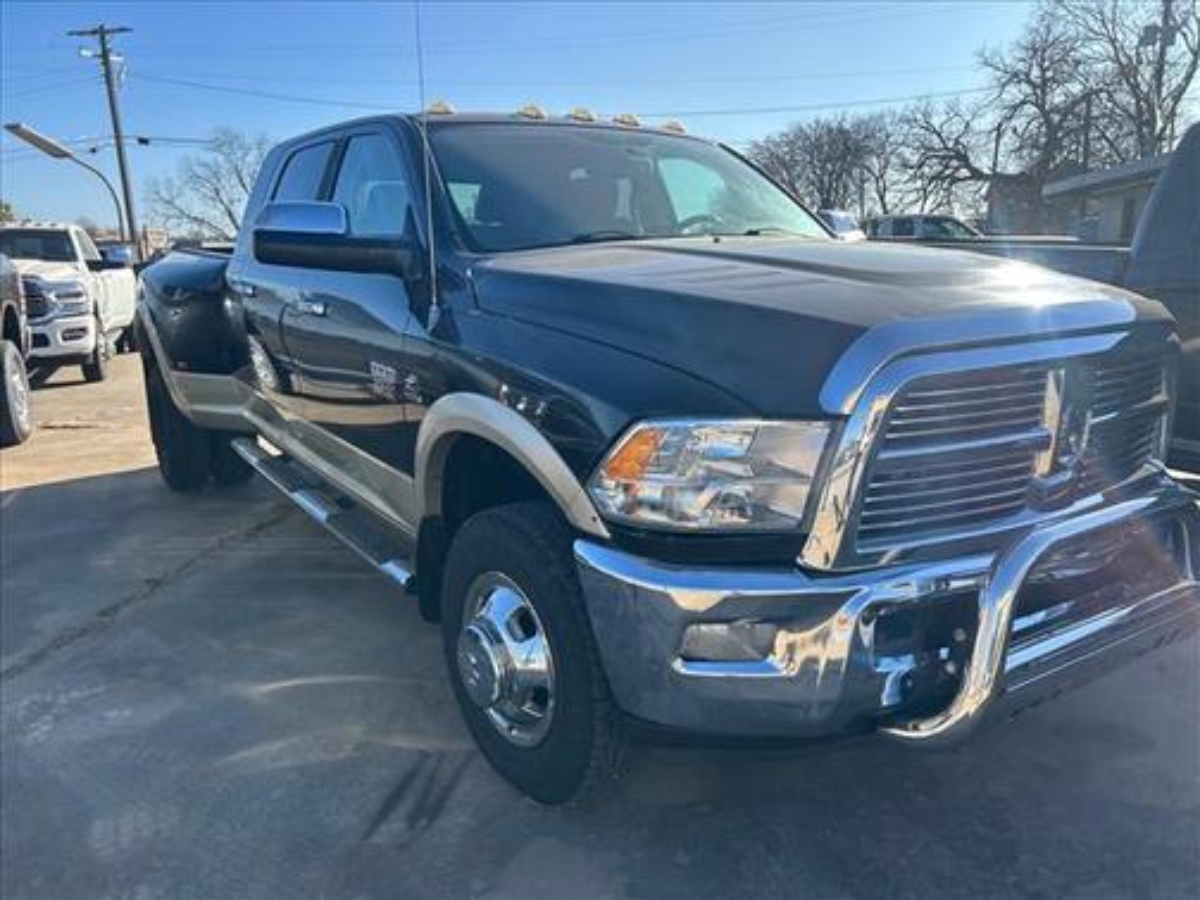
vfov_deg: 53.1
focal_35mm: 26
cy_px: 450
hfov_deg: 67.3
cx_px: 600
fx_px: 901
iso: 50
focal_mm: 5.7
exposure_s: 1/2208
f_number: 1.5
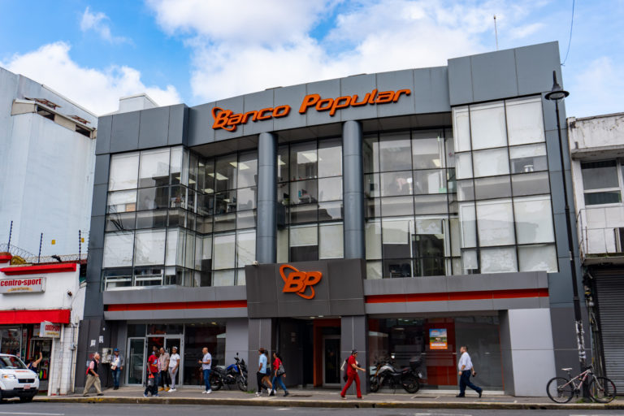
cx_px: 312
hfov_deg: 55.1
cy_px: 208
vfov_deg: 38.4
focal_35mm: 34
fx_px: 598
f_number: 5
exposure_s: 1/320
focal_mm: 23
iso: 100
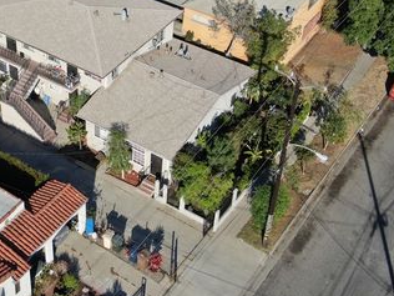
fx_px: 774
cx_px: 87
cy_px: 84
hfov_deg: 28.1
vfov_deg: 21.5
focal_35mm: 68
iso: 100
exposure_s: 1/800
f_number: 3.6
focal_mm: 7.39
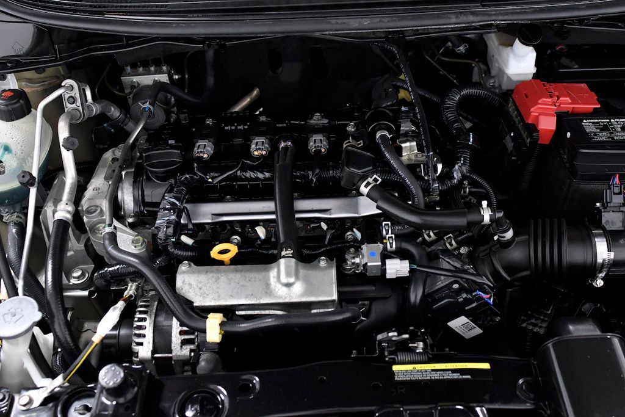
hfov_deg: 53.1
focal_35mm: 36
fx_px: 625
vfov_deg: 36.9
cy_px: 208
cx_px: 312
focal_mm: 24
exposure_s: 1/200
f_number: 3.5
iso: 2000
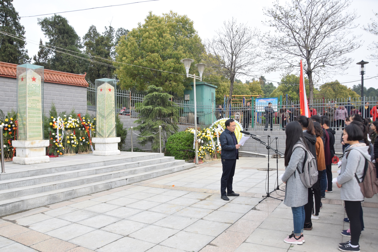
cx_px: 189
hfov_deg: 67.4
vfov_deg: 47.9
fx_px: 283
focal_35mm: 27
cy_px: 126
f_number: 8
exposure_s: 1/250
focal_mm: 18
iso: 320
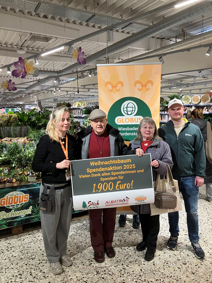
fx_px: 229
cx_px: 106
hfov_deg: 49.7
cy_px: 142
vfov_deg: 63.4
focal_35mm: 28
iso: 100
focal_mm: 3.99
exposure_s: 1/60
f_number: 1.8
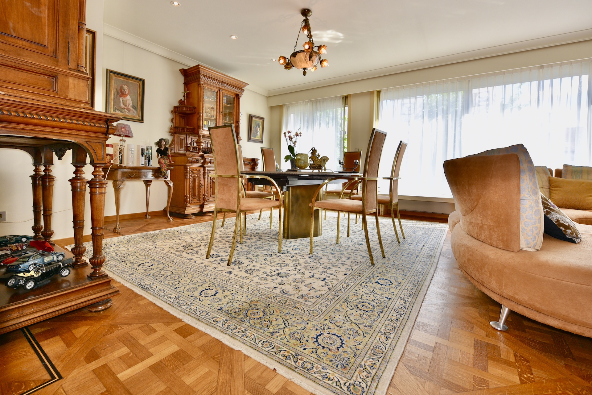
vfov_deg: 77.3
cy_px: 198
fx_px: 247
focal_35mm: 15
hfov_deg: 100.4
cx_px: 296
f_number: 4.5
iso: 200
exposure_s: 1/200
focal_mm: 15
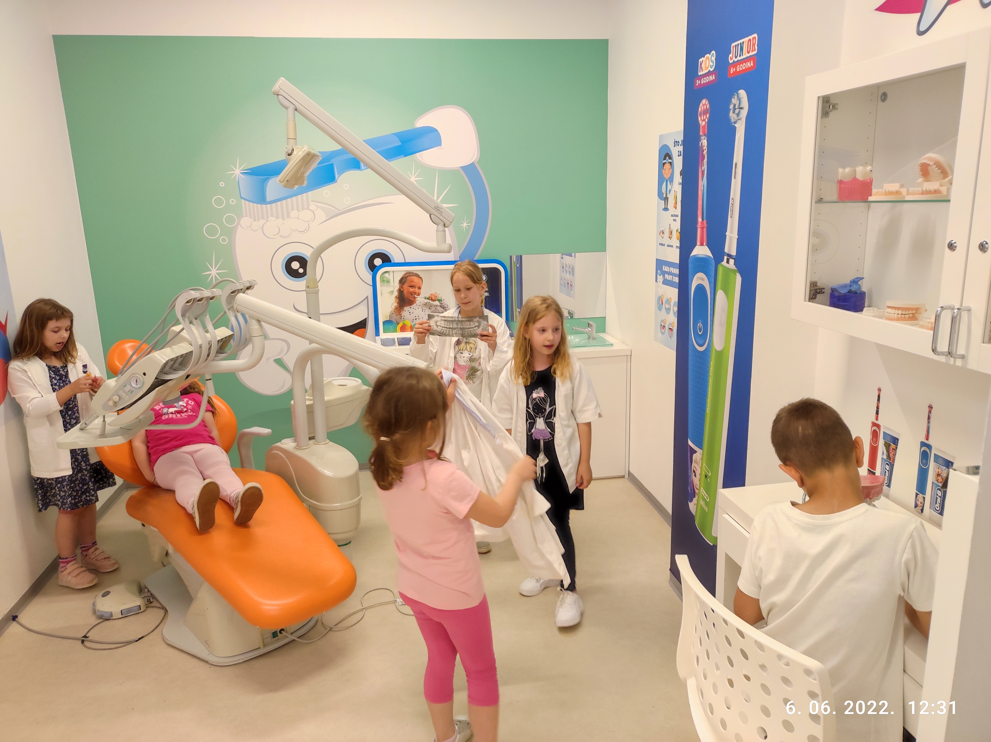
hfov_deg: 69.4
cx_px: 496
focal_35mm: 25
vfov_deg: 54.8
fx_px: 715
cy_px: 371
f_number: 1.79
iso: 569
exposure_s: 1/50
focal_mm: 4.7
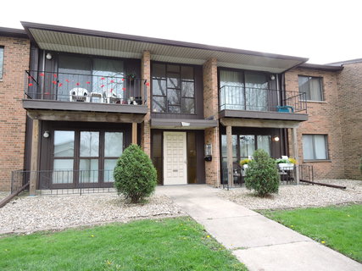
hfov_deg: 71.6
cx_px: 181
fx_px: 251
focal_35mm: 24
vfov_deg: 56.8
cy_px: 136
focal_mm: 4.3
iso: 100
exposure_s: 1/160
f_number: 3.3
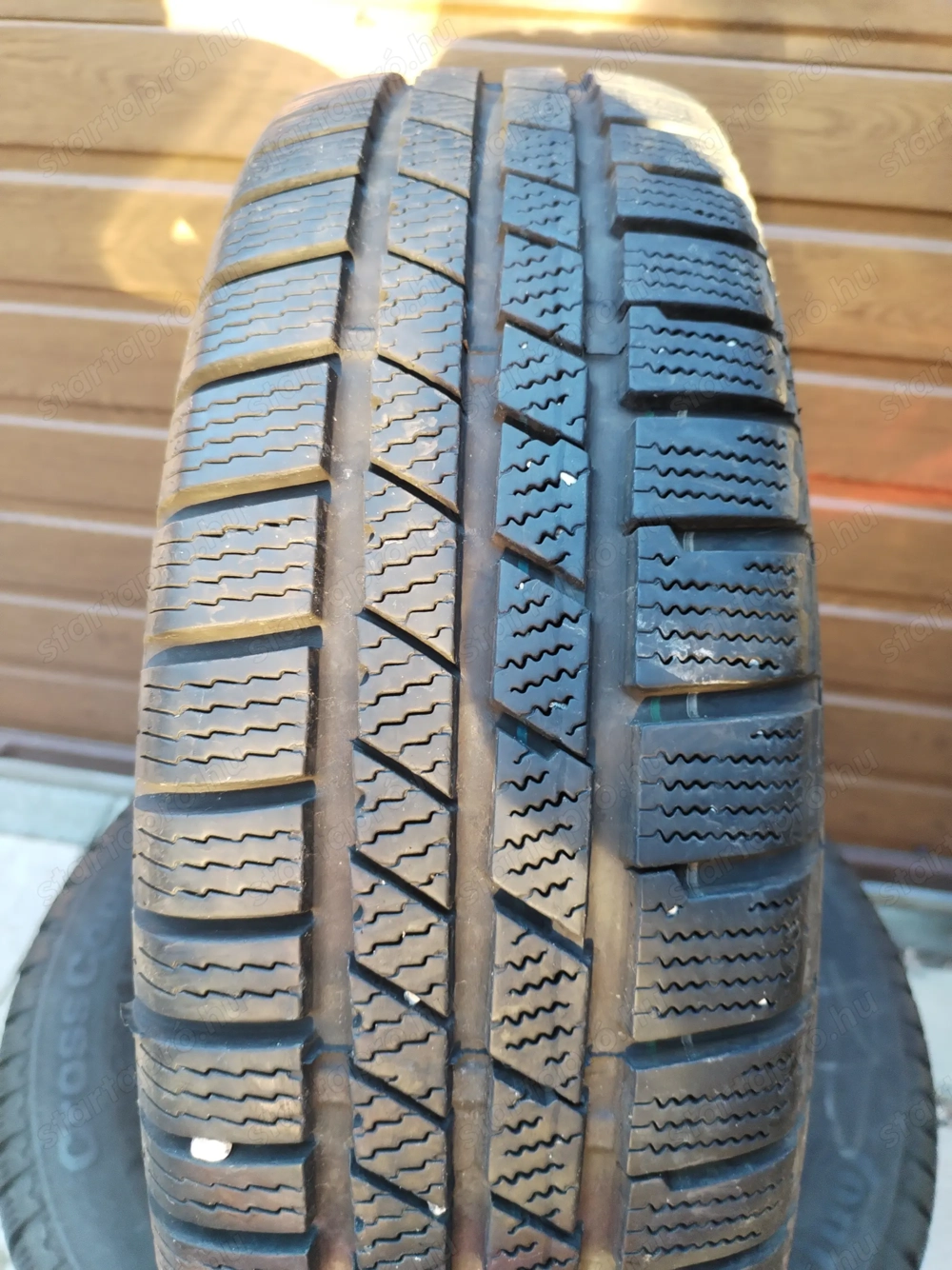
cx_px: 476
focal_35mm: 29
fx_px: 1064
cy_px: 635
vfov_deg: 61.7
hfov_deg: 48.2
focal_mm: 4.75
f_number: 1.8
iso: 390
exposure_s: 1/33.3
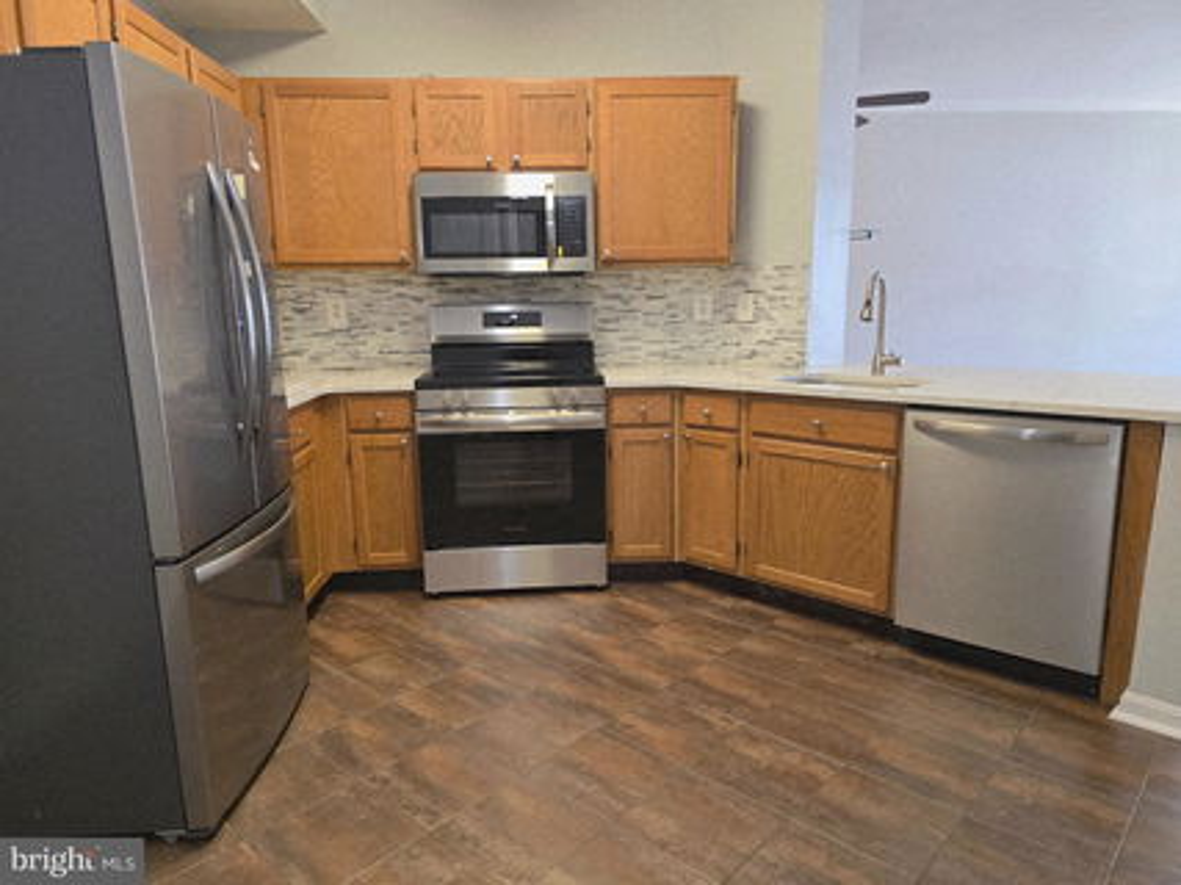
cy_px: 442
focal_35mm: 23
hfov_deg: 73.9
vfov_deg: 58.9
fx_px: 784
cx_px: 590
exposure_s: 1/120
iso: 640
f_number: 1.7
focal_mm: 6.3
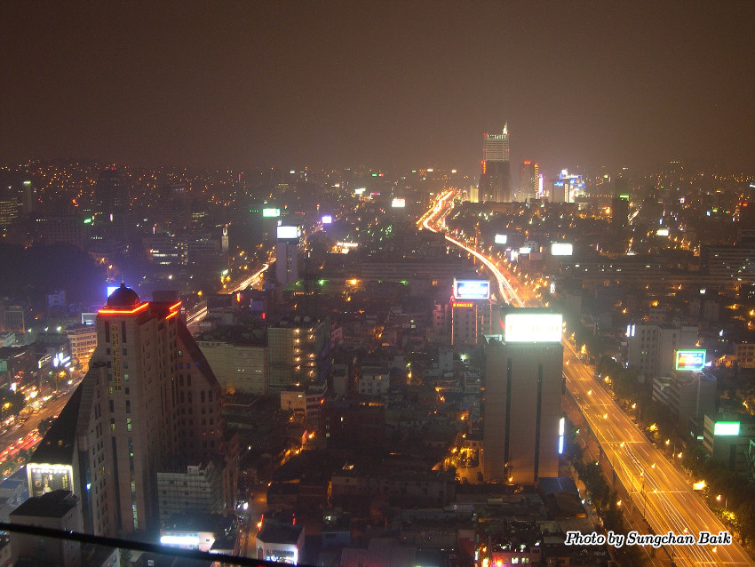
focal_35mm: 38
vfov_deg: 37.7
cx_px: 378
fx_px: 829
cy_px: 284
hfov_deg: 49.0
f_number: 7.6
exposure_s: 8
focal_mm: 8
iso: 100
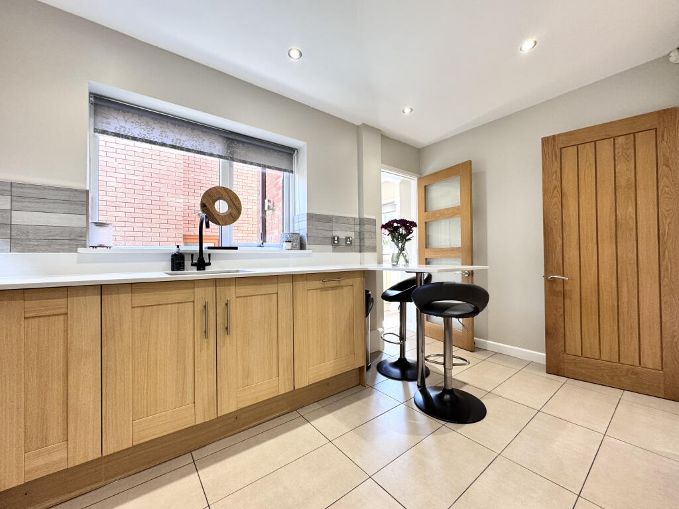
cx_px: 340
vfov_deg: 85.7
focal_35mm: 14
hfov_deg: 102.1
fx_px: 275
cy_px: 254
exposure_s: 1/100
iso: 160
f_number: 2.2
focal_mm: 2.22
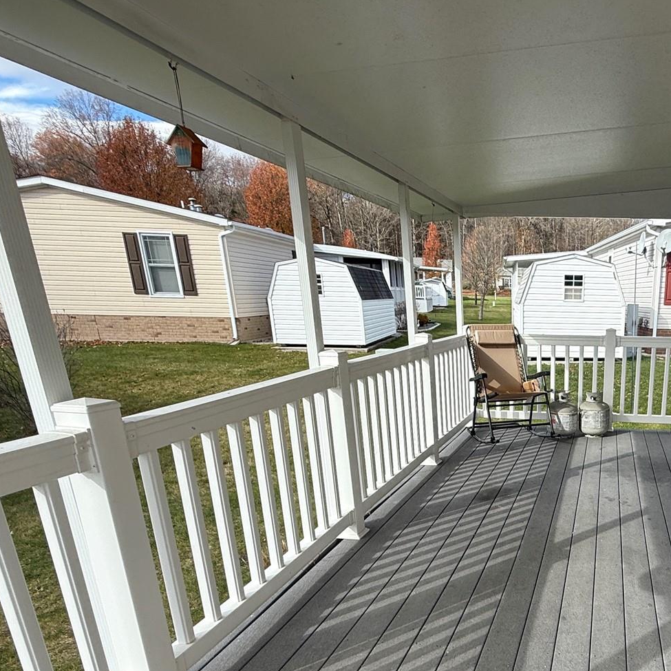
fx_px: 570
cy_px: 493
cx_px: 568
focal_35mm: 26
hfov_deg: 55.1
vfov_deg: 58.2
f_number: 2.2
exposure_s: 1/955
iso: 50
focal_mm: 2.22
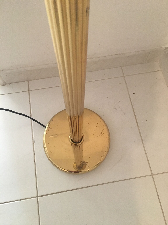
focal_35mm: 29
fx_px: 188
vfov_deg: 61.7
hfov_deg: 48.2
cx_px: 84
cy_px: 112
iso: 200
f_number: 2.2
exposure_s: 1/17
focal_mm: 4.15
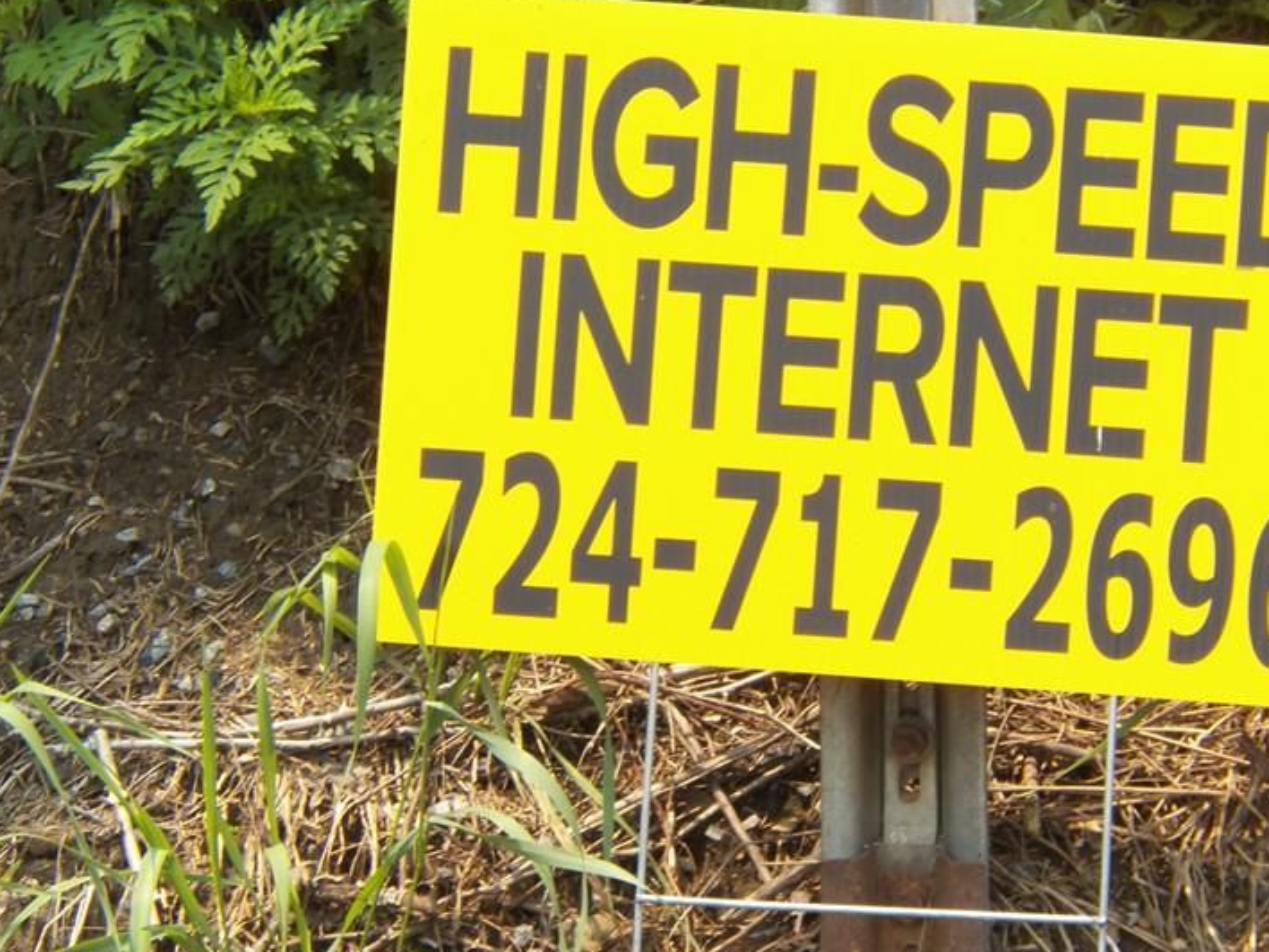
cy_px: 405
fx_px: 17083
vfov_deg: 3.2
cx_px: 764
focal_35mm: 466
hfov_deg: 4.3
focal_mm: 57.7
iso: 125
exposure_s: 1/125
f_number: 7.1
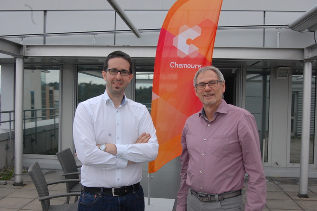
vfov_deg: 34.1
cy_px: 106
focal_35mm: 39
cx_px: 158
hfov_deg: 49.6
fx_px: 343
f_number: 13
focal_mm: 26
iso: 1600
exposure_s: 1/640
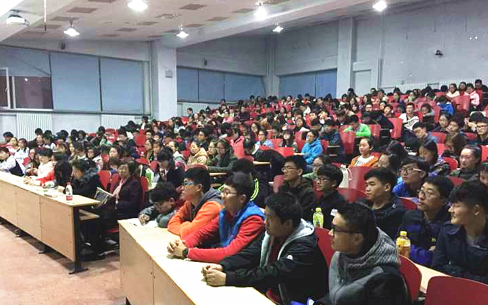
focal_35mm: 31
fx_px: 412
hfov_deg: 61.2
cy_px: 178
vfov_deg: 40.5
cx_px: 243
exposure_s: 1/8
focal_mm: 4.15
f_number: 2.2
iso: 200
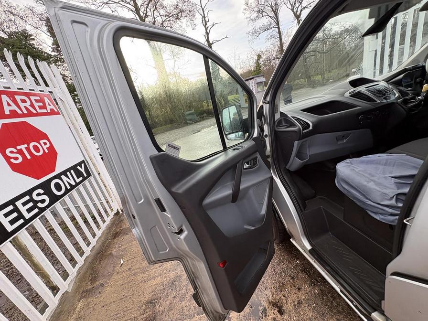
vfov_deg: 85.7
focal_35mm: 14
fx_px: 173
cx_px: 214
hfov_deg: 102.1
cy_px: 160
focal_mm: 2.22
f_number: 2.2
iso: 50
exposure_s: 1/99
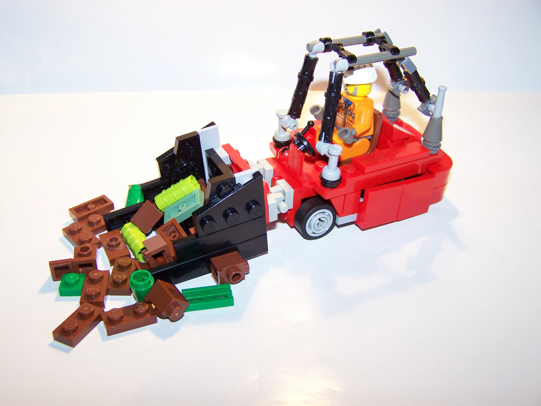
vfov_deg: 37.7
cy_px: 203
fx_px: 594
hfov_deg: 49.0
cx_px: 270
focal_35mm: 38
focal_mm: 6.3
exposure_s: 1/60
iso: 80
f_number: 2.8
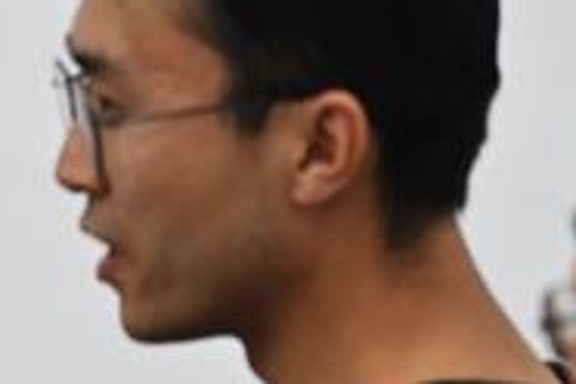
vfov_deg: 4.5
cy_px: 543
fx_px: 4816
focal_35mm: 301
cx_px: -341
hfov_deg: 6.7
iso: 1600
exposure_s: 1/250
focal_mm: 70
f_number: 2.8
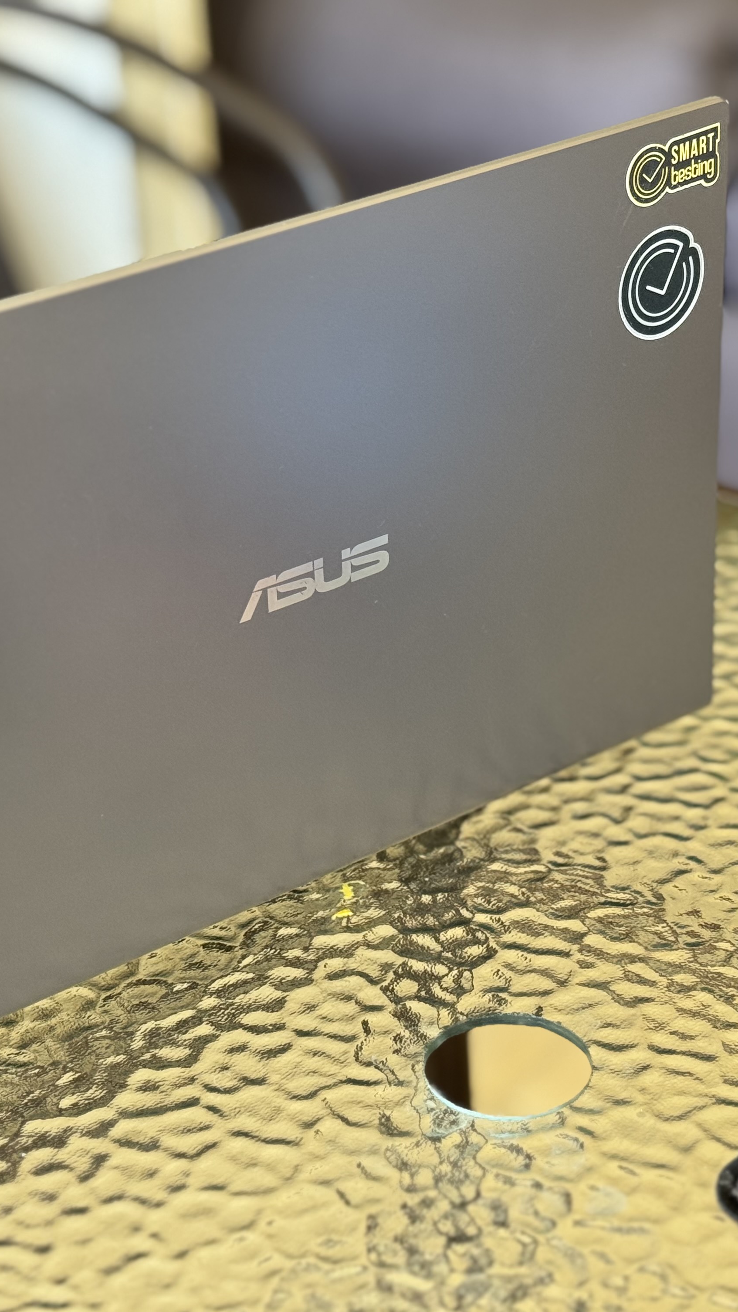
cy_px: 655
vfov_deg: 30.2
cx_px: 227
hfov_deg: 17.2
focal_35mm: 70
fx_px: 2436
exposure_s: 1/96
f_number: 1.78
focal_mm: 6.76
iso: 100
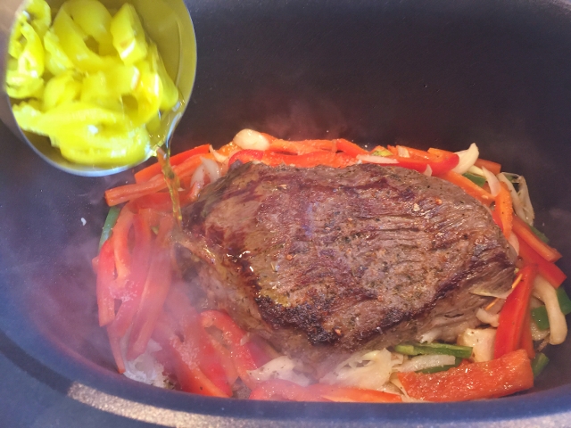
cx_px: 286
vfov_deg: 48.2
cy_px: 214
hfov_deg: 61.7
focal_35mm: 29
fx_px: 478
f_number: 2.2
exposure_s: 1/15
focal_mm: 4.15
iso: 40
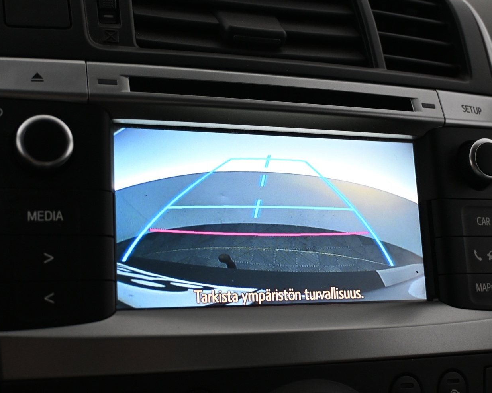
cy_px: 213
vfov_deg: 30.9
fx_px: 712
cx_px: 237
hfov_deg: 38.1
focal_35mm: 49
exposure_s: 1/50
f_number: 4.5
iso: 1000
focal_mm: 26.5
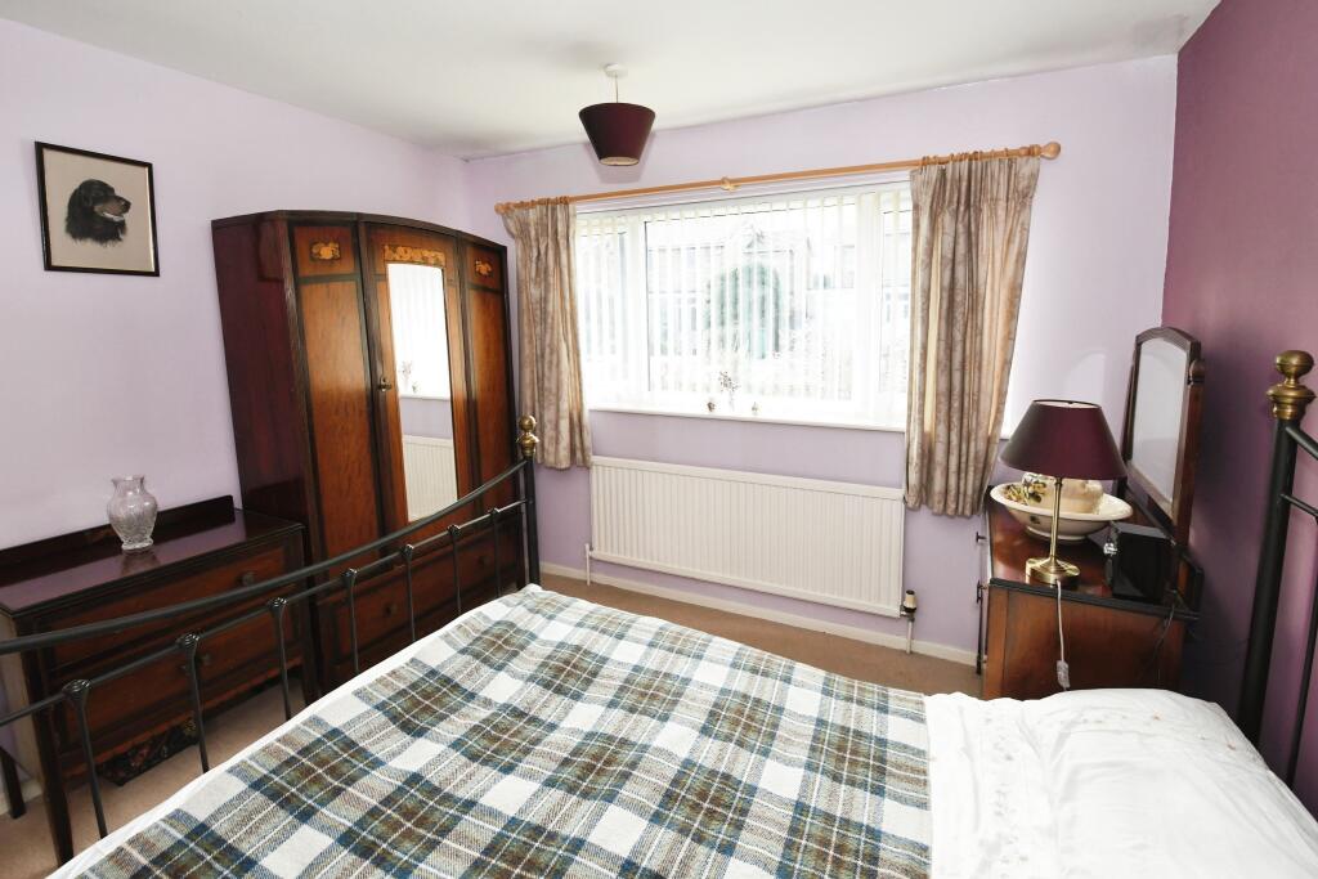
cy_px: 440
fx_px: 549
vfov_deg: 77.3
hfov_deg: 100.4
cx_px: 659
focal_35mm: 15
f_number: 7.1
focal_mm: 10
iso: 800
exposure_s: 1/80
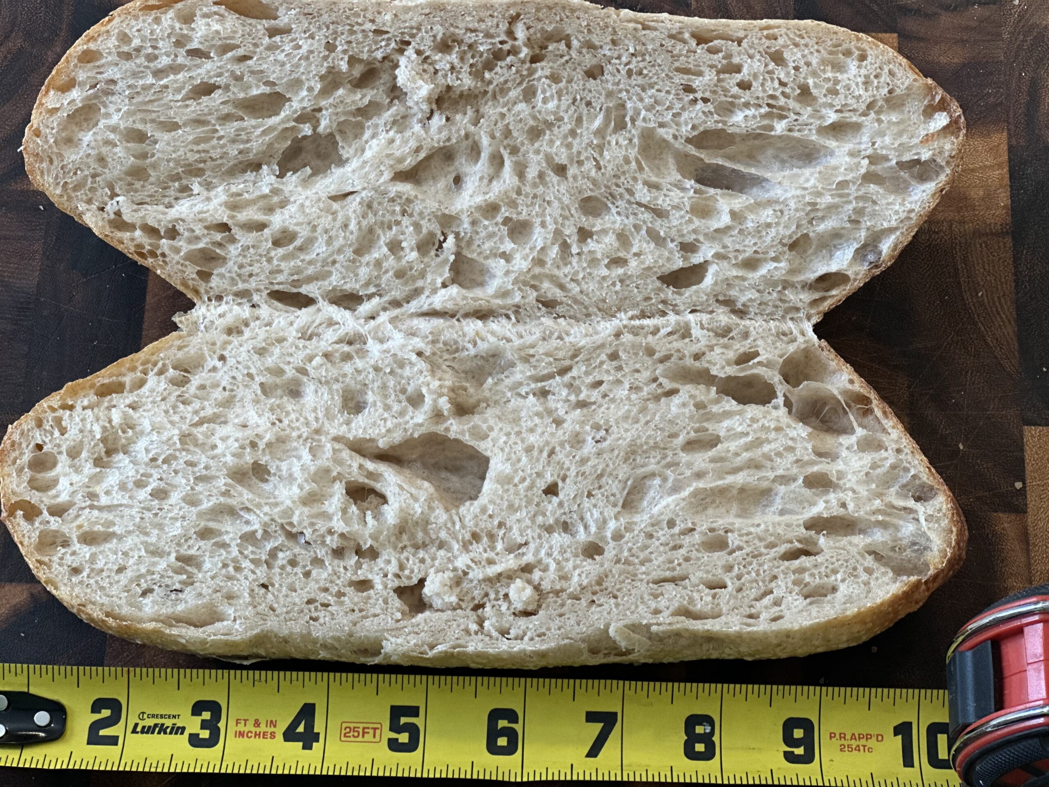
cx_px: 524
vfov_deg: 19.1
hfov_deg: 25.3
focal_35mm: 77
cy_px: 394
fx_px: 2333
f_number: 2.8
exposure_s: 1/120
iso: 160
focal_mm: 9
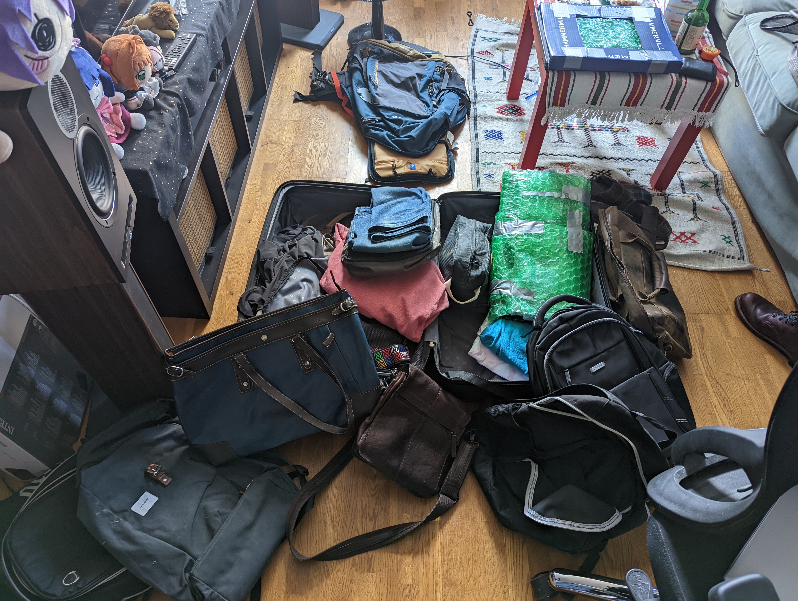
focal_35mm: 24
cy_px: 300
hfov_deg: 71.5
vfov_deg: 56.9
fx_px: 554
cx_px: 399
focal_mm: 6.81
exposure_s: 1/164
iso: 477
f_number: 1.85
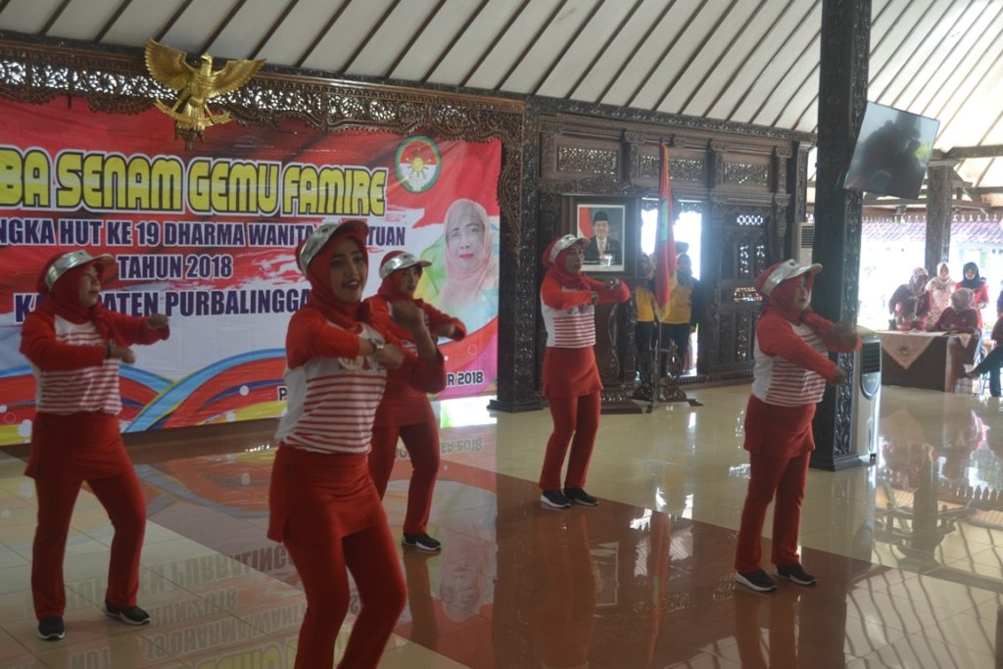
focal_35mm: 39
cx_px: 502
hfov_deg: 49.5
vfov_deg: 34.2
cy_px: 334
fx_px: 1087
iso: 400
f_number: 3.8
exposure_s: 1/60
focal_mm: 26
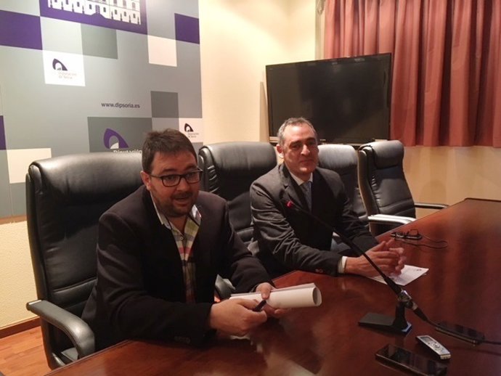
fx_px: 420
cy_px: 188
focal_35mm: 29
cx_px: 250
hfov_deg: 61.6
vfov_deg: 48.3
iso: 200
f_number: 2.2
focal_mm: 4.15
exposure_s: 1/17
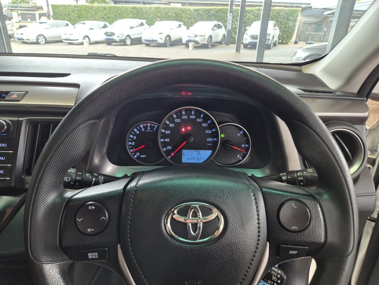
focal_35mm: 23
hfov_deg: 73.9
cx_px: 190
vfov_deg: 58.9
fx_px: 252
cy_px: 142
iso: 250
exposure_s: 1/100
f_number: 1.8
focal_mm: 5.4
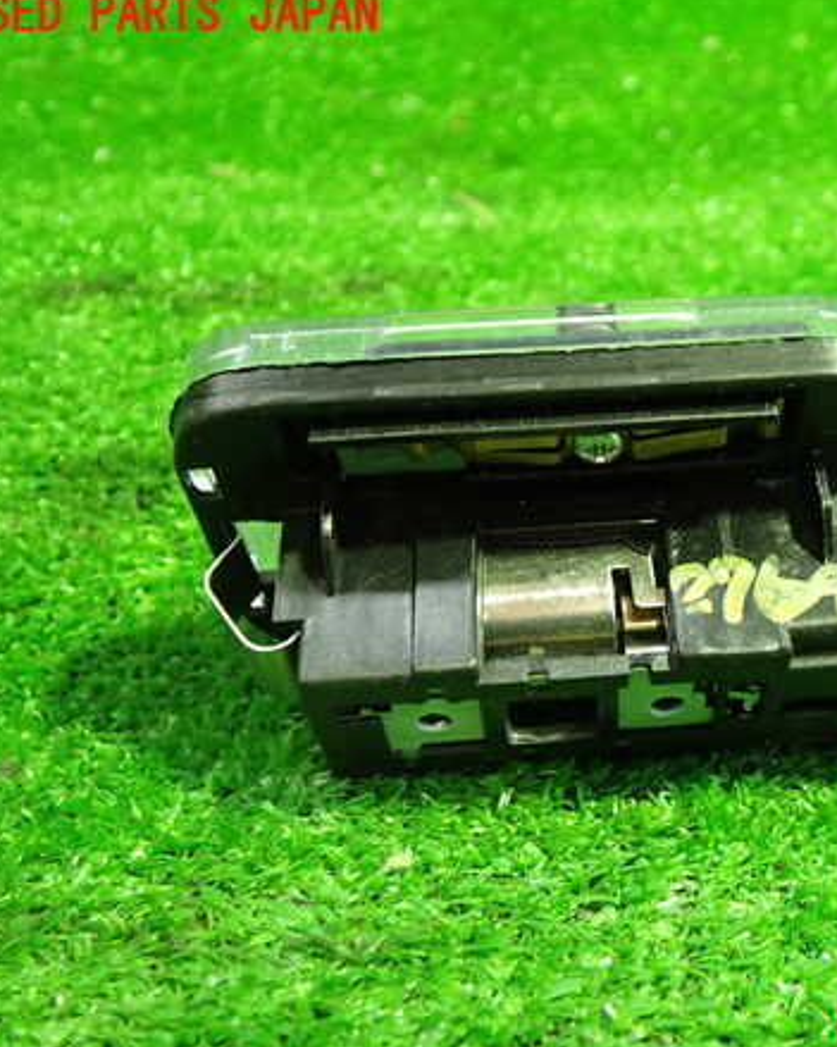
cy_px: 522
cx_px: 661
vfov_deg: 45.8
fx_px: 1239
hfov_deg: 36.2
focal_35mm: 40
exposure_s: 1/30
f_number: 2.3
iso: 500
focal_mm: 5.4
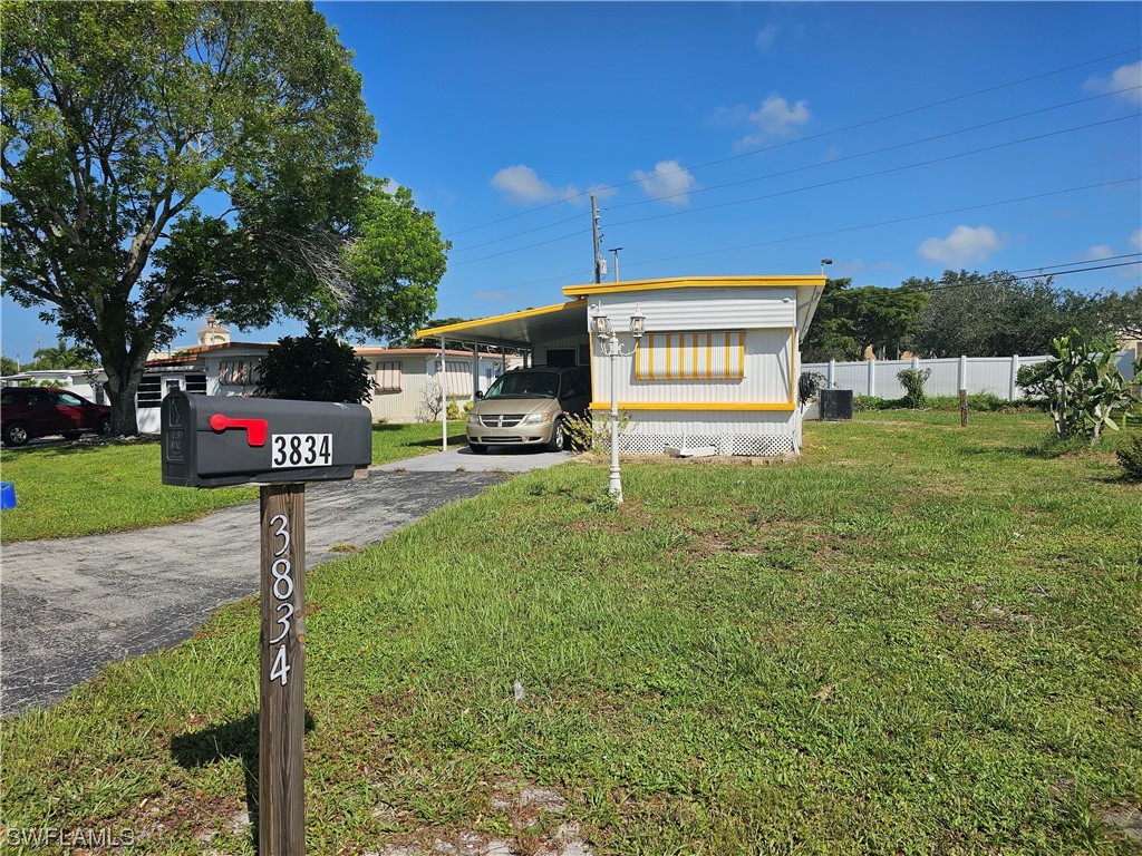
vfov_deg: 58.9
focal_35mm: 23
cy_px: 428
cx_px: 571
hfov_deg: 73.9
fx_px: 759
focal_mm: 6.3
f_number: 1.7
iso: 10
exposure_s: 1/1376
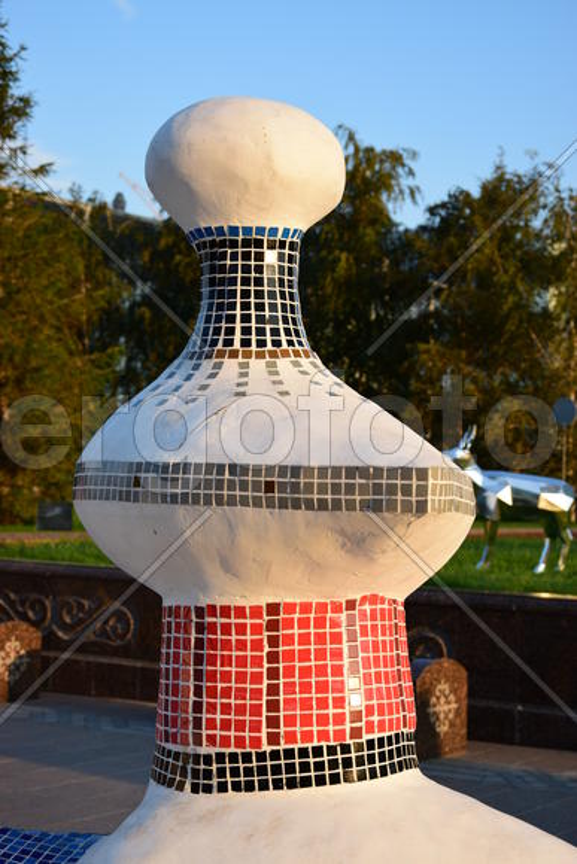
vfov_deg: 29.9
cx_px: 288
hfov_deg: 20.2
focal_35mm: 68
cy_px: 432
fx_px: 1622
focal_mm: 45
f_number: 6.3
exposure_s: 1/160
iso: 100
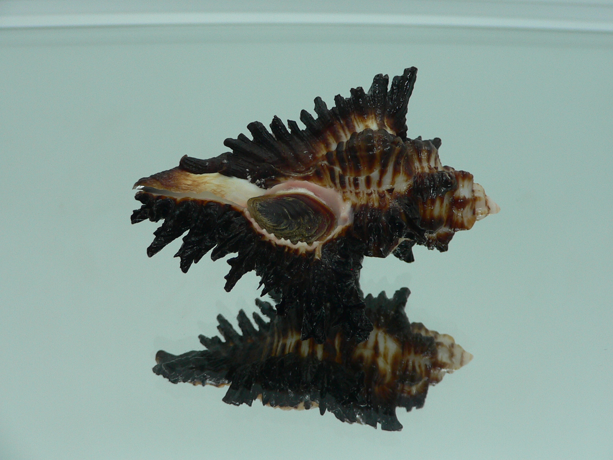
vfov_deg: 36.8
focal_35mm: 39
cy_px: 219
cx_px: 313
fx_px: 691
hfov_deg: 47.9
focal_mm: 4.6
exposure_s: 1/60
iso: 80
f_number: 2.8
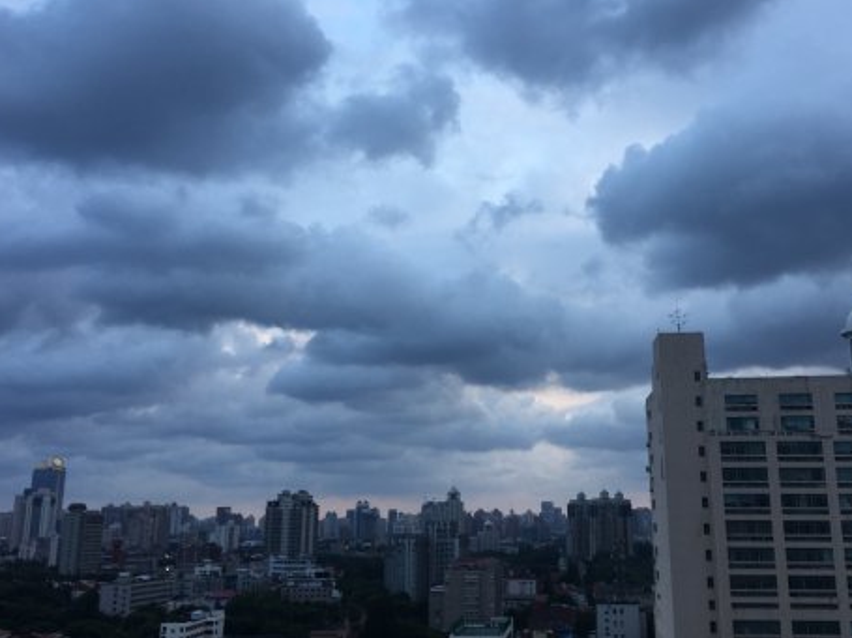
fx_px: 960
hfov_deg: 47.7
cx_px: 494
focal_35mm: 39
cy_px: 263
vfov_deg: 36.7
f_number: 2.2
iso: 32
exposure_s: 1/50
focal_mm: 4.15
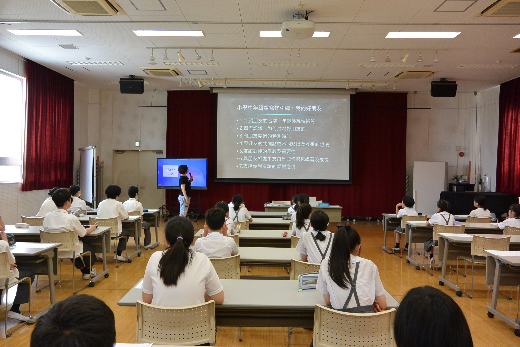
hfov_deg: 63.7
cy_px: 174
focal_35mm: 29
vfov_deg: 45.0
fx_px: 419
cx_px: 260
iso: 450
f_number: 3.5
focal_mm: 11
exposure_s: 1/125
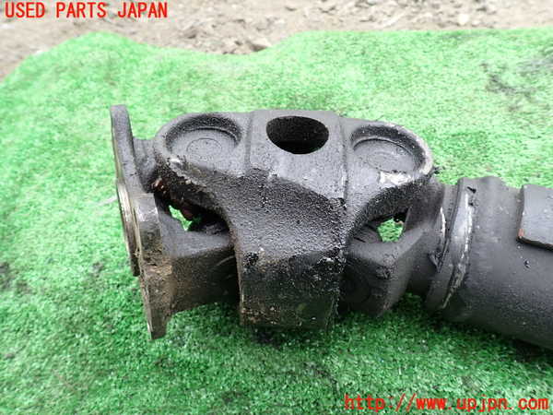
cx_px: 276
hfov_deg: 69.4
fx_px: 399
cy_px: 208
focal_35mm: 25
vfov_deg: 54.9
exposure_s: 1/60
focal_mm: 4.5
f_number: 2.8
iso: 100
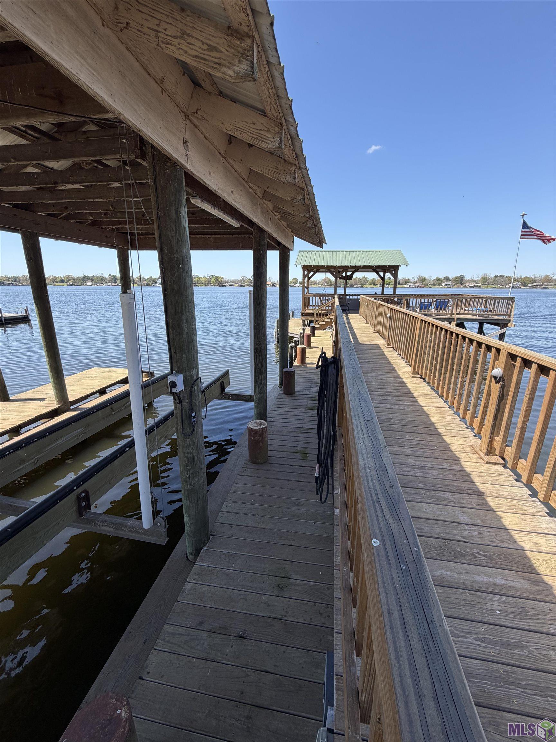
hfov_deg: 85.7
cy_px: 371
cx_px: 278
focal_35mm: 14
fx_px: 300
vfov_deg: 102.1
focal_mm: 2.22
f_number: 2.2
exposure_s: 1/658
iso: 40
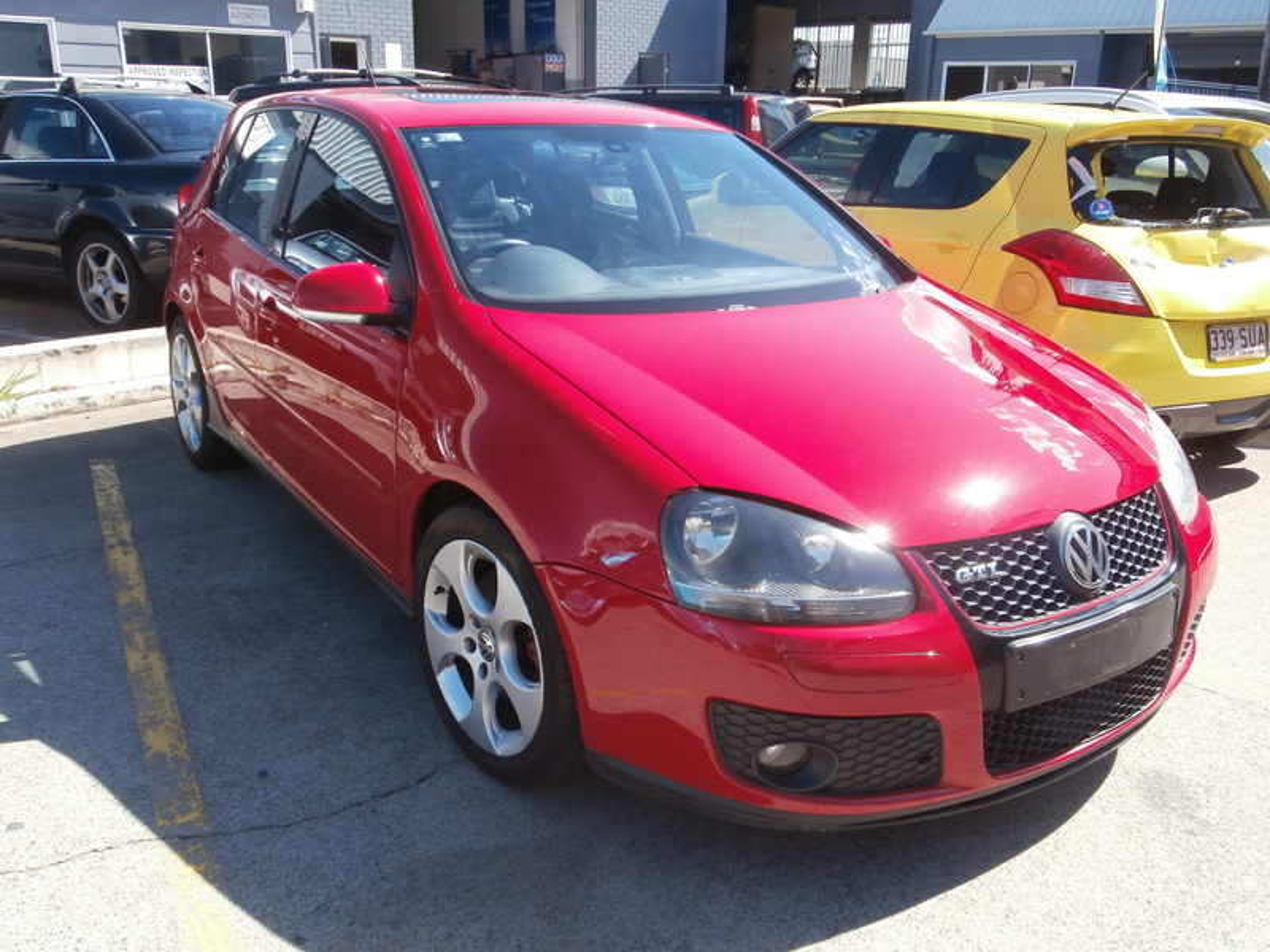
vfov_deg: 46.8
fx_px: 1101
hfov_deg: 60.0
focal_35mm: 30
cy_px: 476
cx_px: 635
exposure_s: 1/320
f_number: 3.5
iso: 100
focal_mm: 5.36
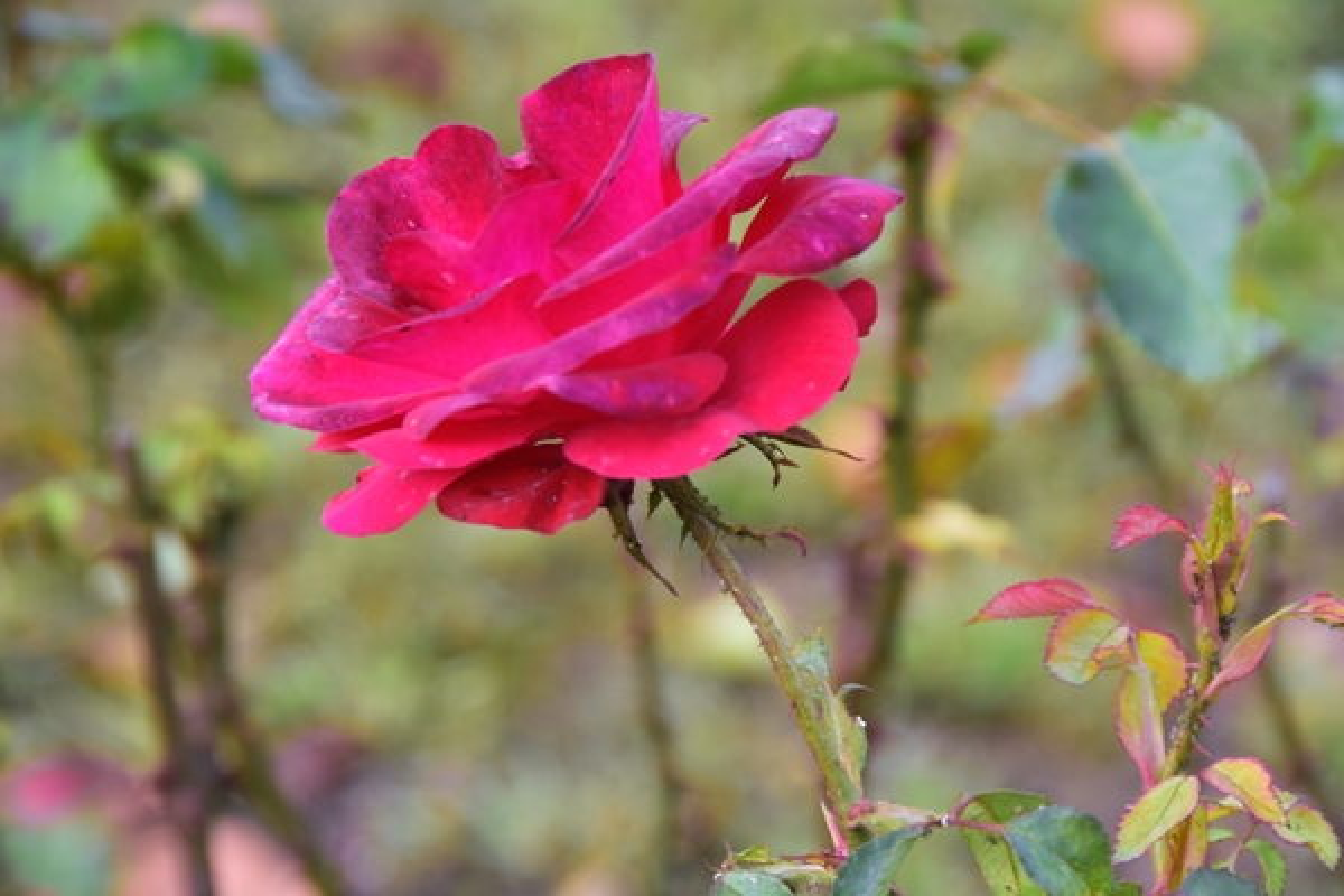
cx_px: 672
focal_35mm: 300
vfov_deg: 4.6
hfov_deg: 6.9
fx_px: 11199
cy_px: 448
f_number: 10
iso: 400
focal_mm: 200
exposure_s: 1/60
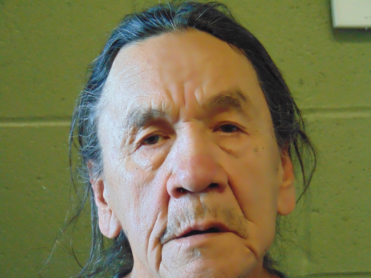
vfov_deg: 9.1
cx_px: 186
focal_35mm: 164
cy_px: 139
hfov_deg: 12.0
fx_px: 1758
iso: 800
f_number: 4
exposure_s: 1/40
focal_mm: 29.5
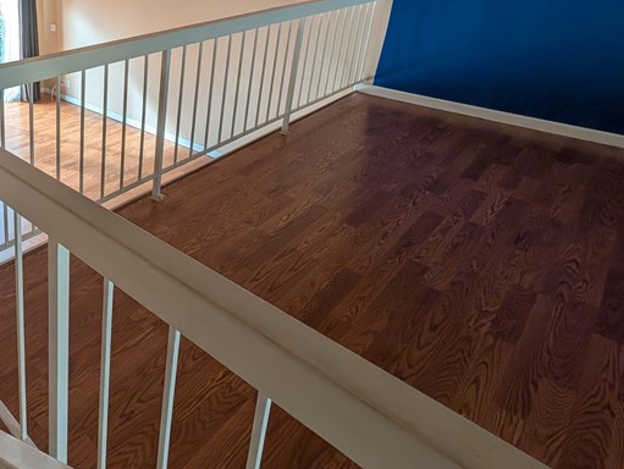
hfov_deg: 57.4
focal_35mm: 24
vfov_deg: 52.4
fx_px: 433
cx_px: 25
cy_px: 79
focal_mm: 2.02
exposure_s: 1/82.6
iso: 67
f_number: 1.7
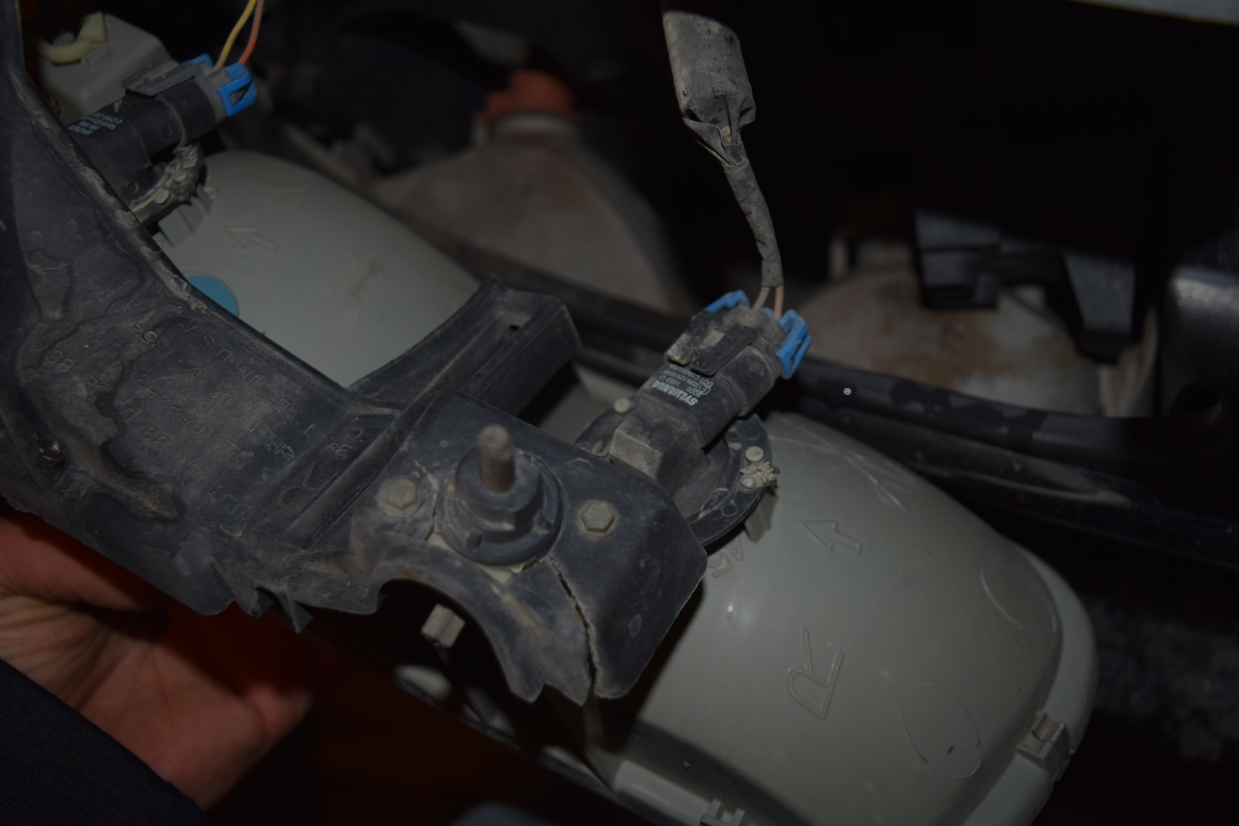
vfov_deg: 36.9
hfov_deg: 53.1
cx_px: 620
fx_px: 1239
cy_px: 413
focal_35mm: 36
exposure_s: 1/60
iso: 180
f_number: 4
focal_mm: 24
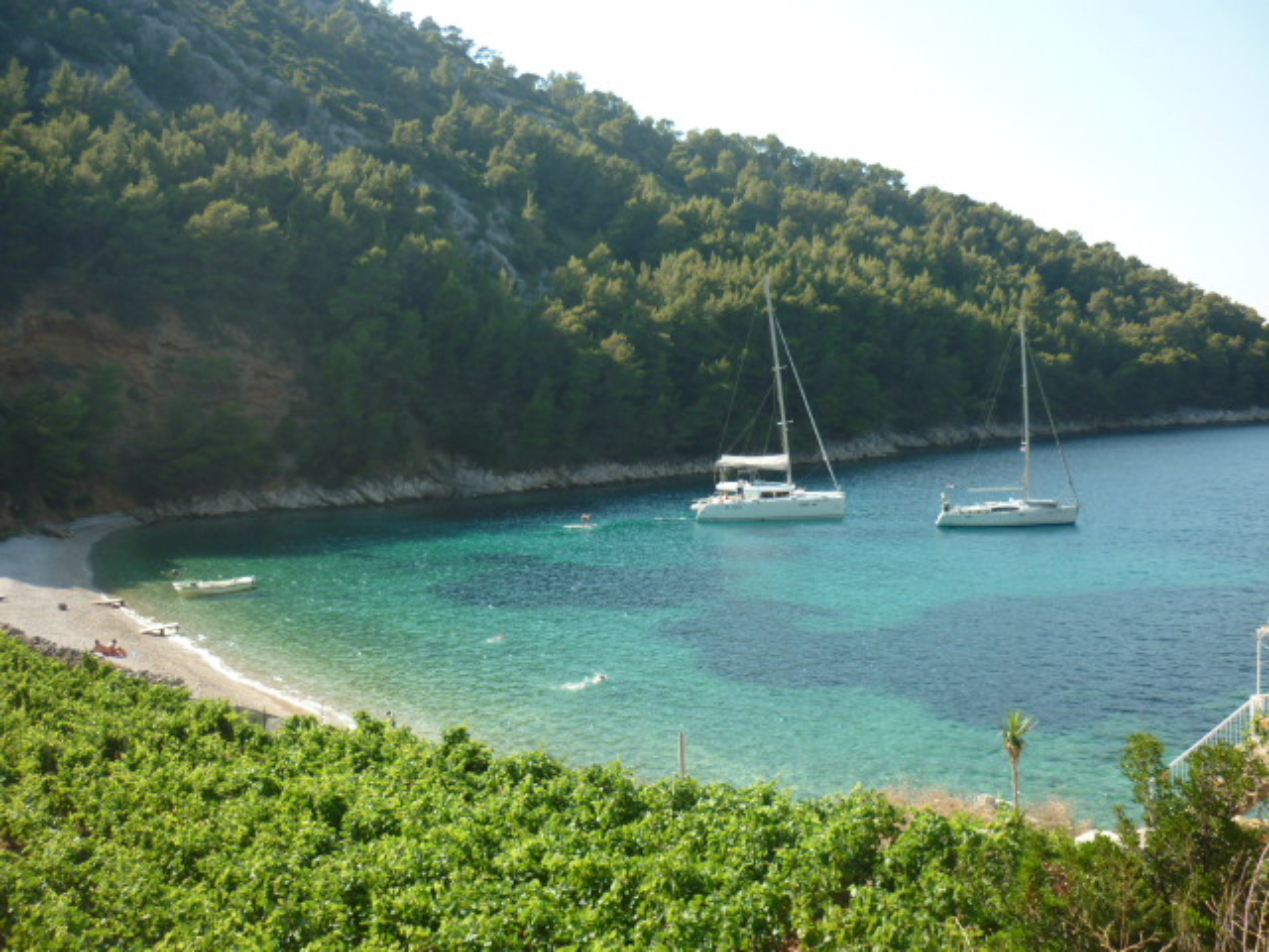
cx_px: 634
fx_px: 1210
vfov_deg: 42.9
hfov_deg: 55.4
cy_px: 476
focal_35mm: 33
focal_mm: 5.5
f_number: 2.8
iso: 80
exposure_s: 1/500
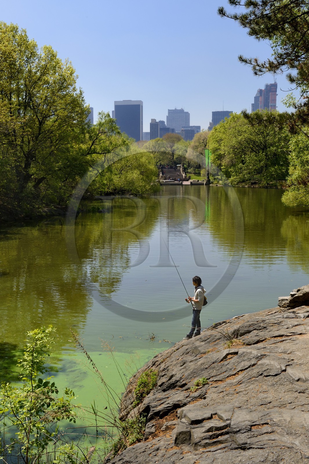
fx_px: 438
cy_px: 232
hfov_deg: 38.9
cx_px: 154
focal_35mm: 34
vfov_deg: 55.8
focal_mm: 34
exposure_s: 1/320
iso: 400
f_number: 13
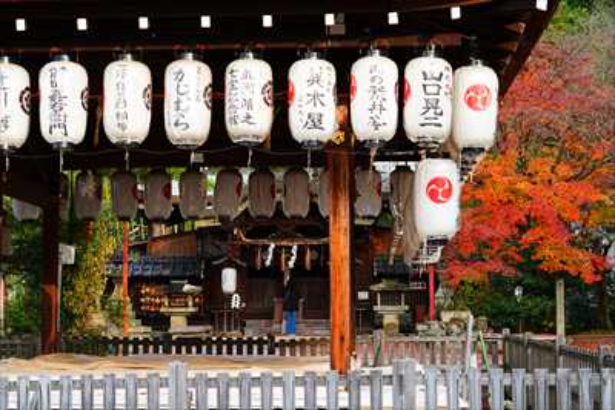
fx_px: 1111
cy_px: 205
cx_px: 308
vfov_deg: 20.9
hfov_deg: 30.9
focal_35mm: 65
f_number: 5
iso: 160
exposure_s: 1/80
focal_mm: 65
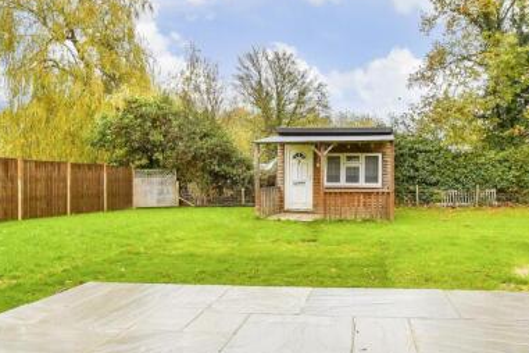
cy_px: 177
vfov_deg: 31.2
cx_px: 316
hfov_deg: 45.2
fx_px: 632
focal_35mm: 43
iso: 160
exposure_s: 1/30
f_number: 8
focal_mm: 17
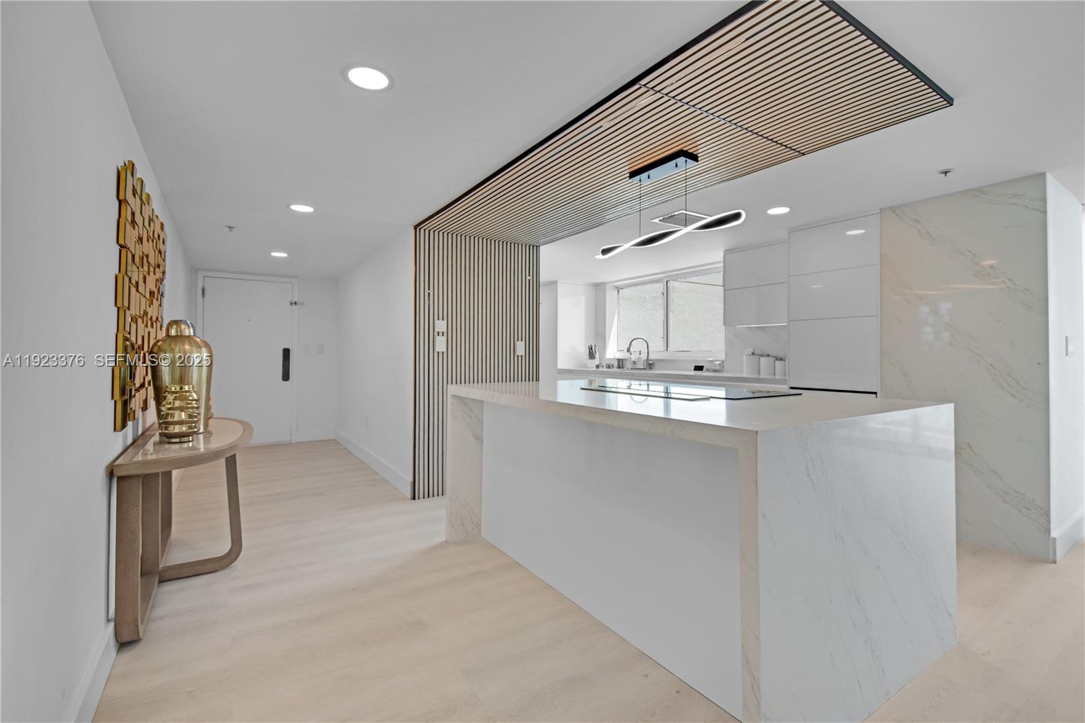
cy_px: 362
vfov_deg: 77.3
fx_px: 452
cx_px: 542
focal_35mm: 15
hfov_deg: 100.4
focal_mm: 10
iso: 250
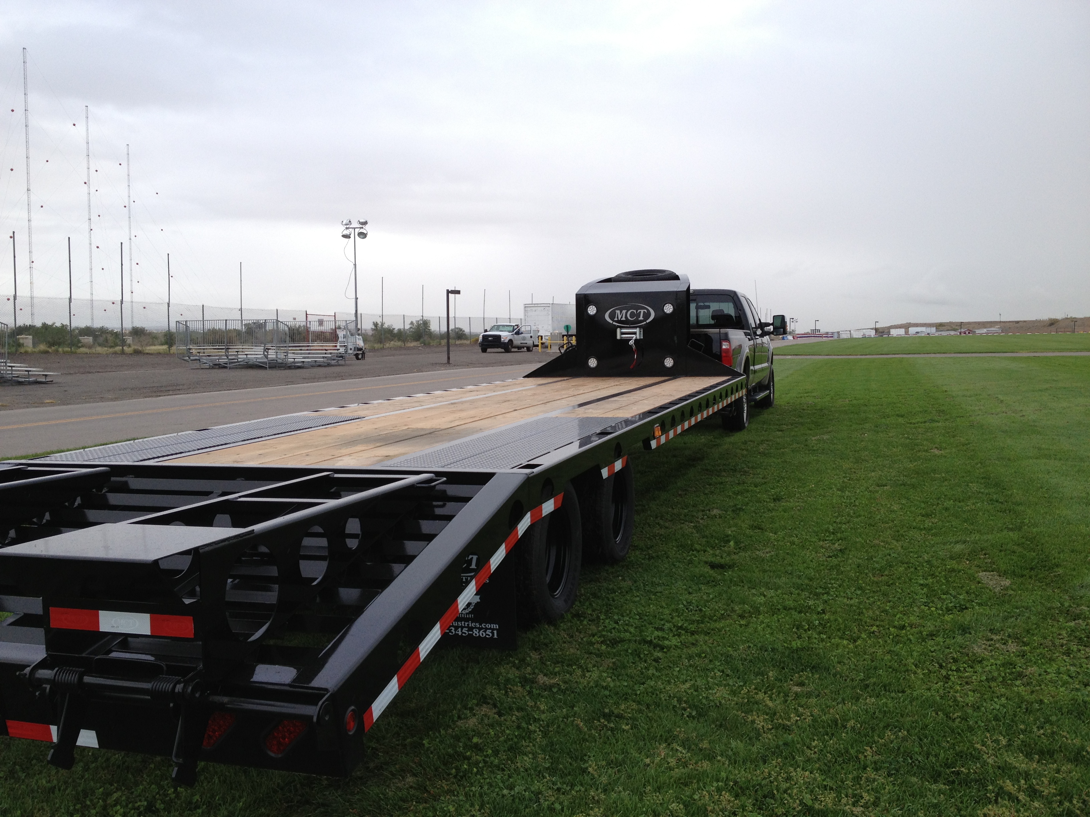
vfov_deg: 40.7
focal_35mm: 35
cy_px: 408
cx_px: 545
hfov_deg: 52.6
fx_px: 1102
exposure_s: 1/606
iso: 50
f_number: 2.4
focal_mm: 4.28
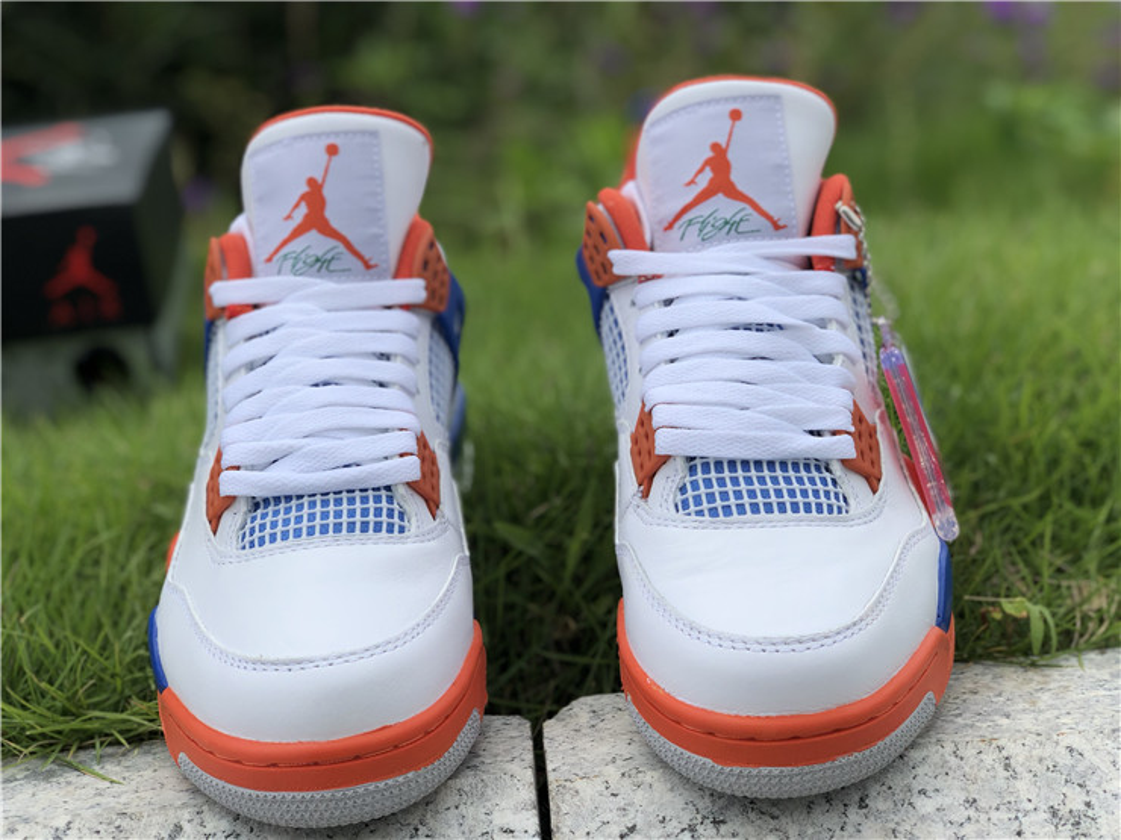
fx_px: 1684
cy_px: 420
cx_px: 560
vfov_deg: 28.0
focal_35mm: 52
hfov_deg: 36.8
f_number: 2.4
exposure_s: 1/1548
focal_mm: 6
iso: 16
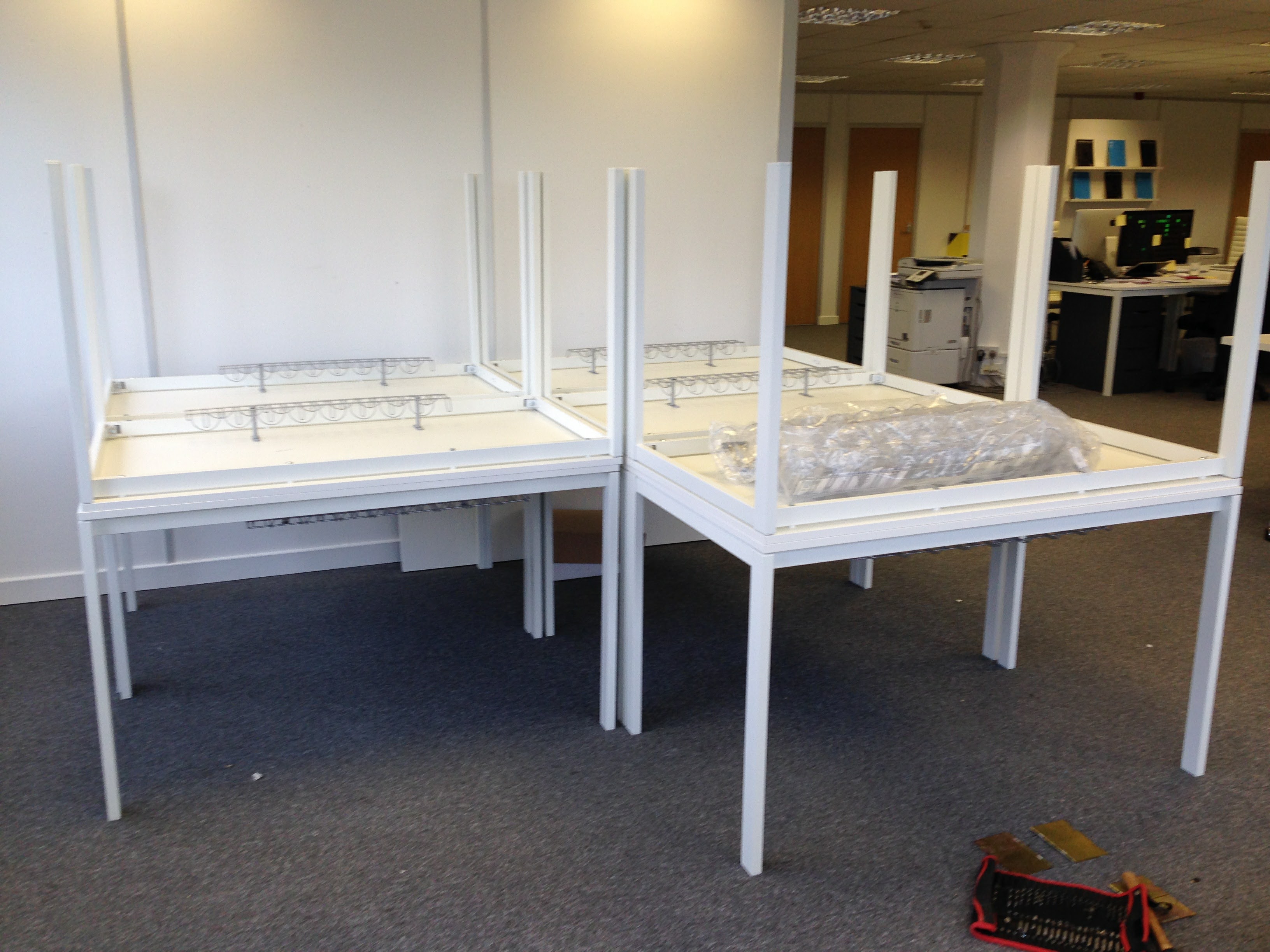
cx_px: 635
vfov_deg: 42.9
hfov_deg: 55.4
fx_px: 1211
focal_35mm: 33
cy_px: 476
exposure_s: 1/60
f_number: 2.4
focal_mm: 4.12
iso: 50
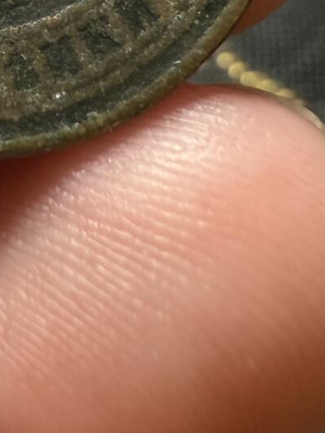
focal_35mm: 81
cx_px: -29
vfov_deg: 20.8
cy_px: -202
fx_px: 1014
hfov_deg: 17.6
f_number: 2.2
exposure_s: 1/99
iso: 320
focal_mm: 2.22
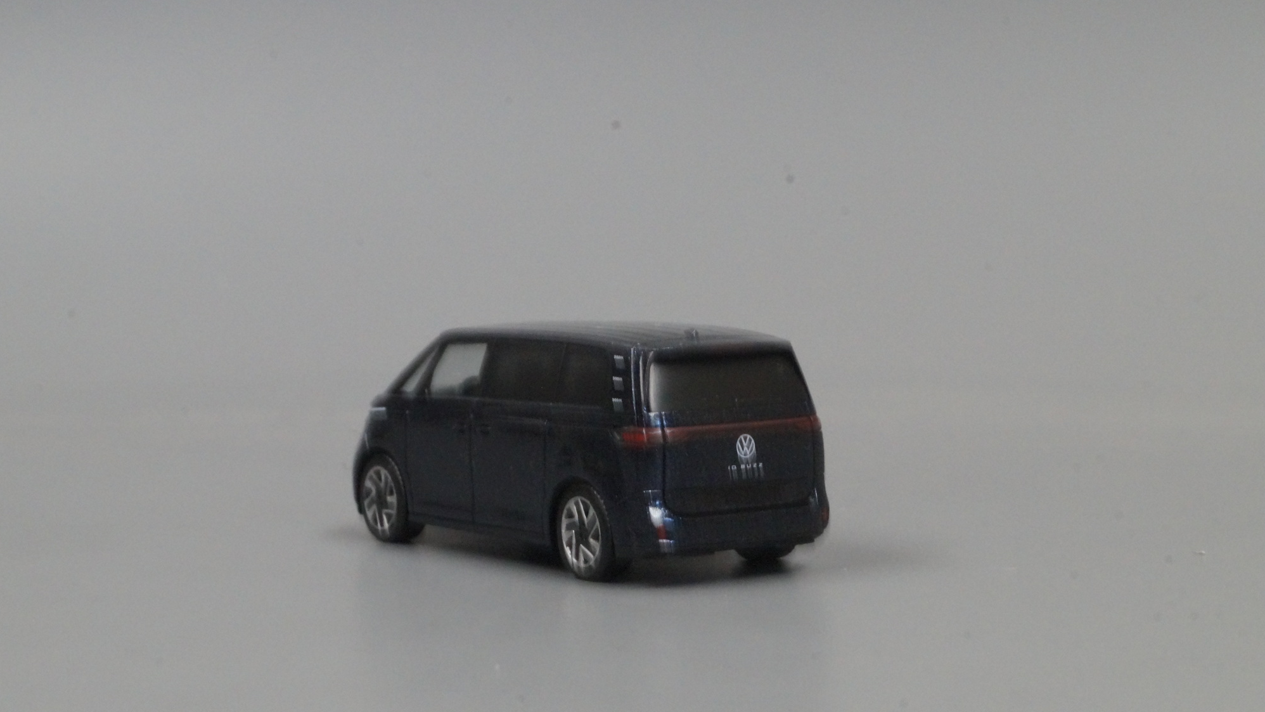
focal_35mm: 87
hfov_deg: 24.6
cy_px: 331
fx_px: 2902
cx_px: 632
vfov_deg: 14.0
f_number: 22
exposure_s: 1/13
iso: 3200
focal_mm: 55
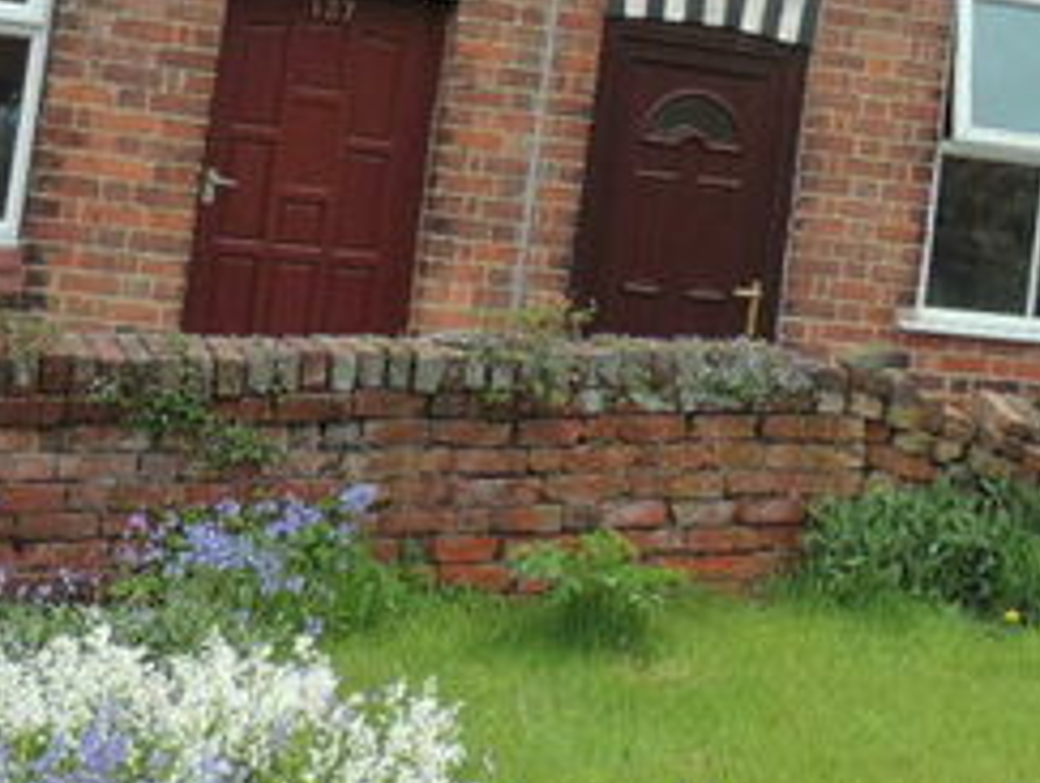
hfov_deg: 16.9
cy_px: -255
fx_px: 3460
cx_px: 860
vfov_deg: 12.5
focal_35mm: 115
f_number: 3.3
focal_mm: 7.1
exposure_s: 1/320
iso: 80
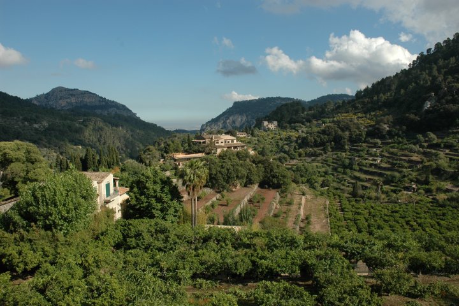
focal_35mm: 27
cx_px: 230
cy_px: 153
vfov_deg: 47.9
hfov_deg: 67.4
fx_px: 344
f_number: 9
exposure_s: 1/320
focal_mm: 18
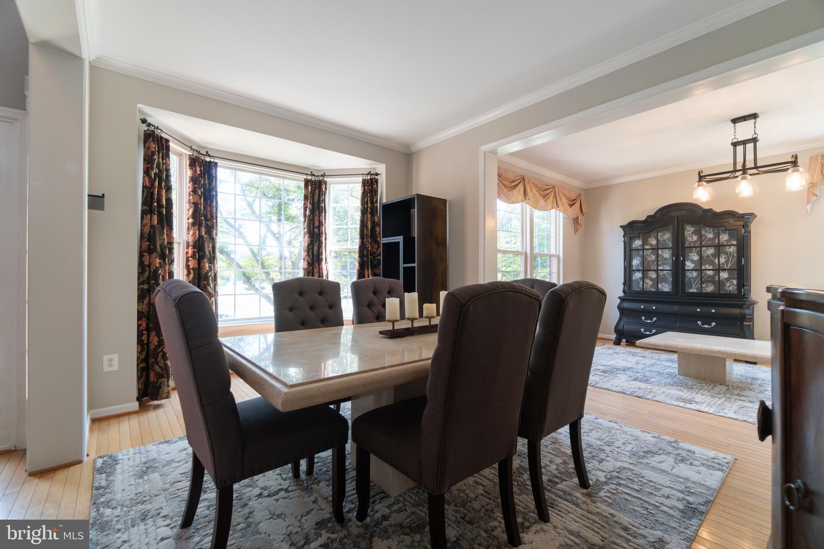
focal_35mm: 15
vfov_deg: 77.3
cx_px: 412
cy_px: 274
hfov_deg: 100.4
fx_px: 343
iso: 100
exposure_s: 1/30
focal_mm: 10
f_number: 4
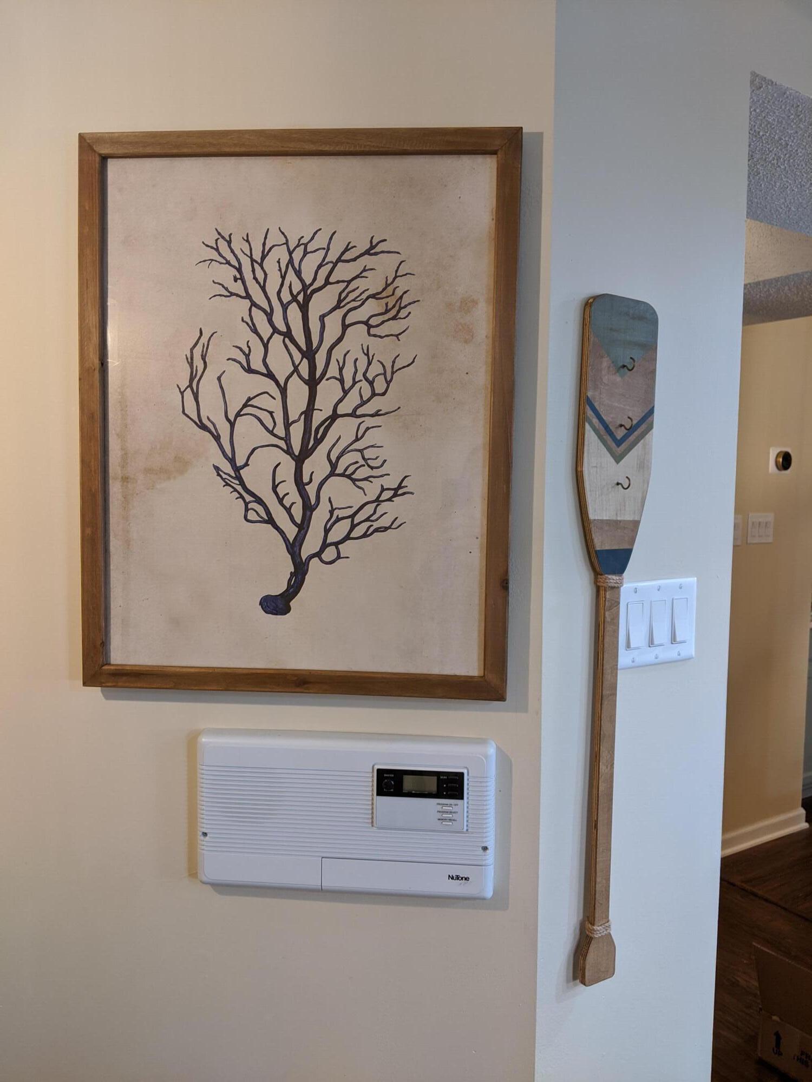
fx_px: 844
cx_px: 406
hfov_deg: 51.4
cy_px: 541
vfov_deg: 65.3
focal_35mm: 27
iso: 122
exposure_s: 1/30
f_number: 1.8
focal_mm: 4.44
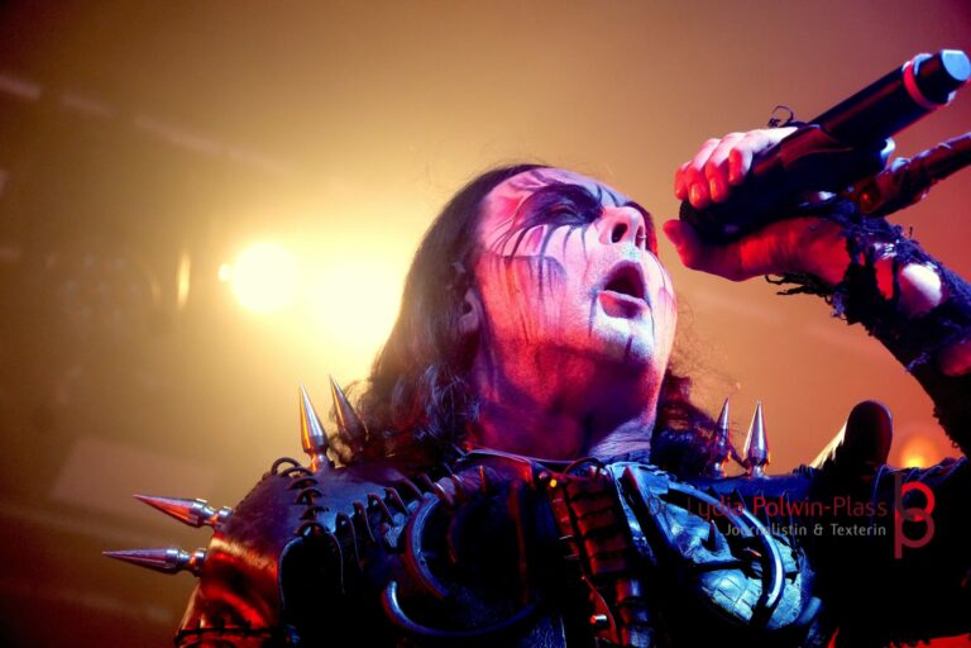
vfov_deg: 13.8
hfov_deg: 20.6
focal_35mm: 99
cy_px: 324
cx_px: 486
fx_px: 2670
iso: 3200
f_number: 5
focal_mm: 66
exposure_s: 1/125
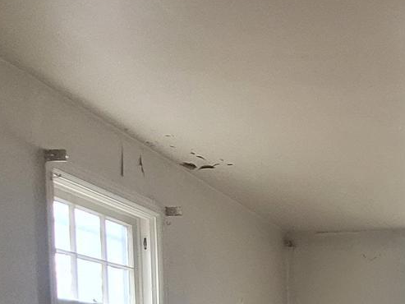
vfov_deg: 23.8
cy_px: 396
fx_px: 632
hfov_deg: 30.9
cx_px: 466
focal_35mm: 54
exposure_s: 1/30
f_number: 2.2
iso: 320
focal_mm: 1.74
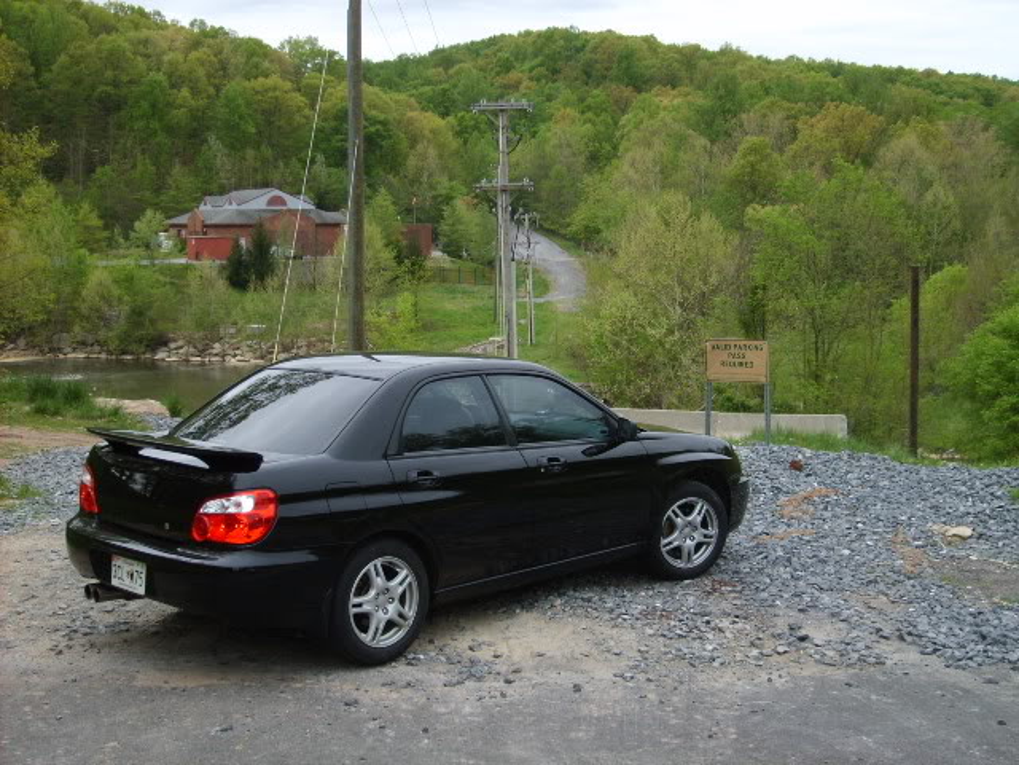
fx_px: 1266
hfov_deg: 43.9
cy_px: 382
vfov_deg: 33.6
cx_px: 510
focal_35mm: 43
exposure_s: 1/250
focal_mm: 7.2
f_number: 3
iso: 50
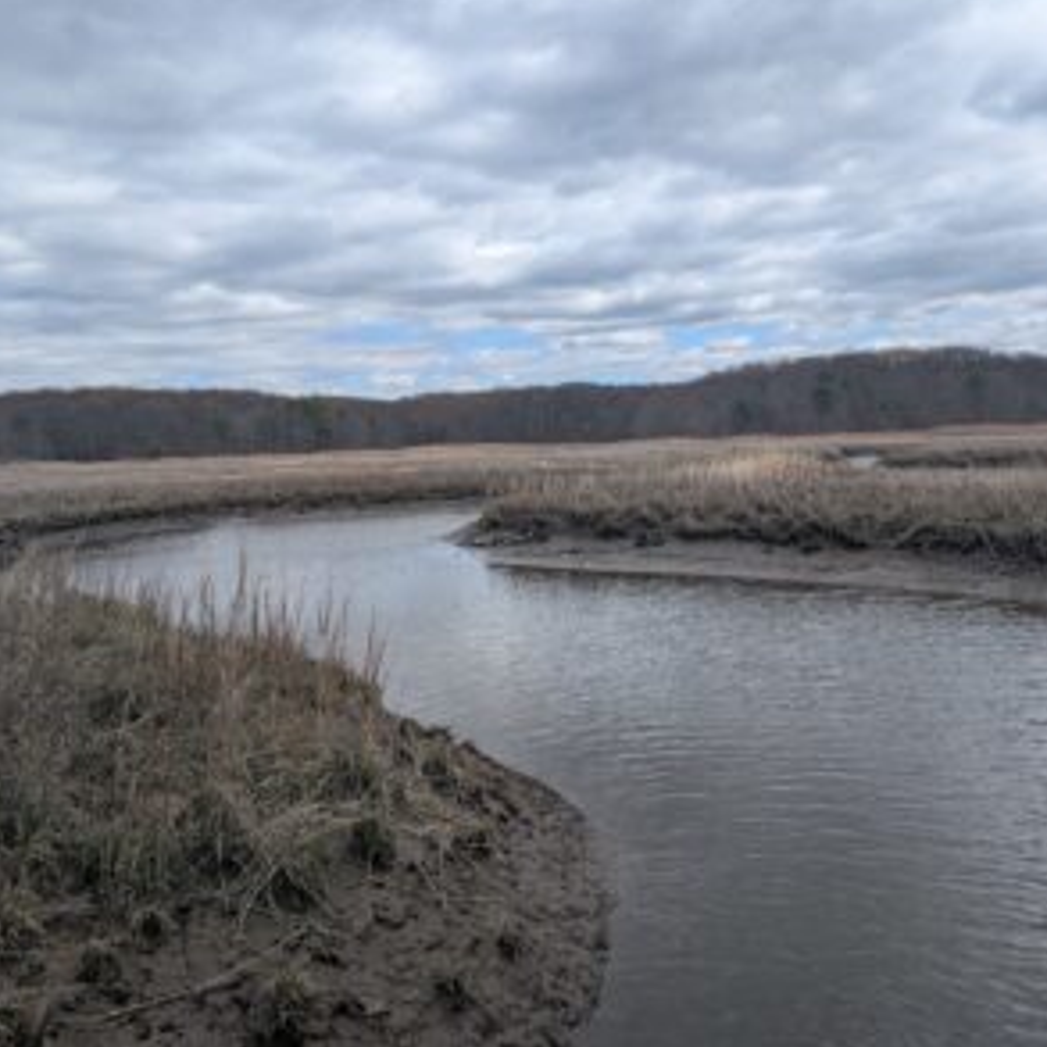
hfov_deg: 55.6
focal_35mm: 29
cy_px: 513
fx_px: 992
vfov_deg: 55.6
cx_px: 561
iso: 22
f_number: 1.68
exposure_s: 1/1176
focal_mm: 6.9
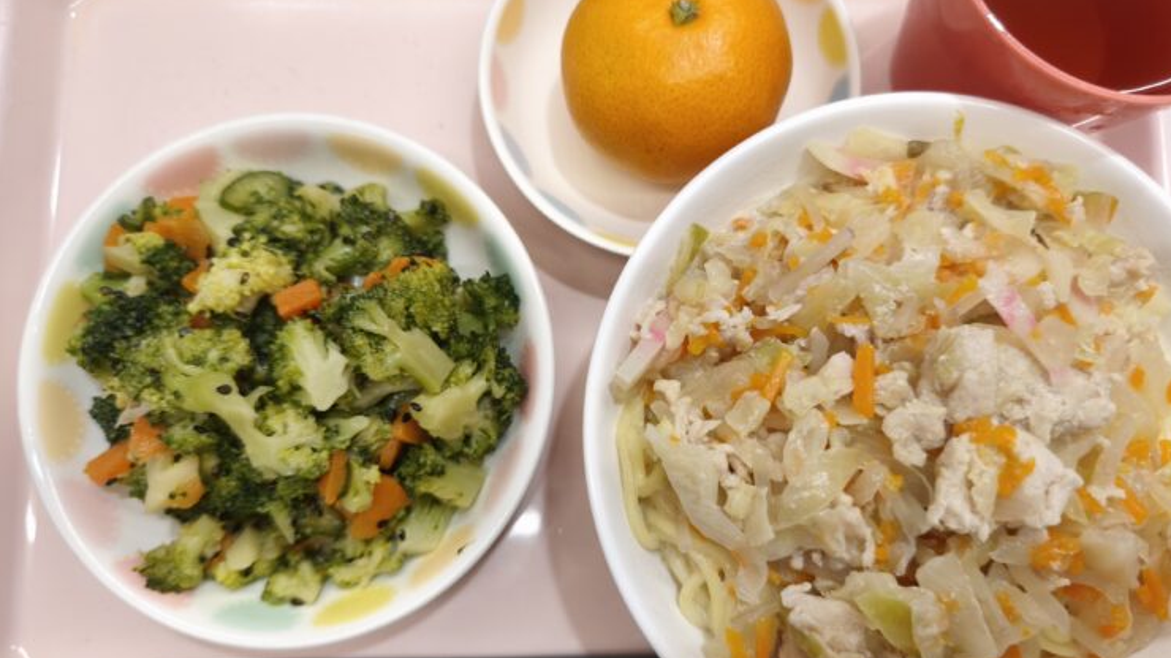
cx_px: 604
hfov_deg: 71.9
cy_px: 348
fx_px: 807
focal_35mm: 26
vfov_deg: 44.3
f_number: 1.6
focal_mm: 6.57
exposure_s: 1/100
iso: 200
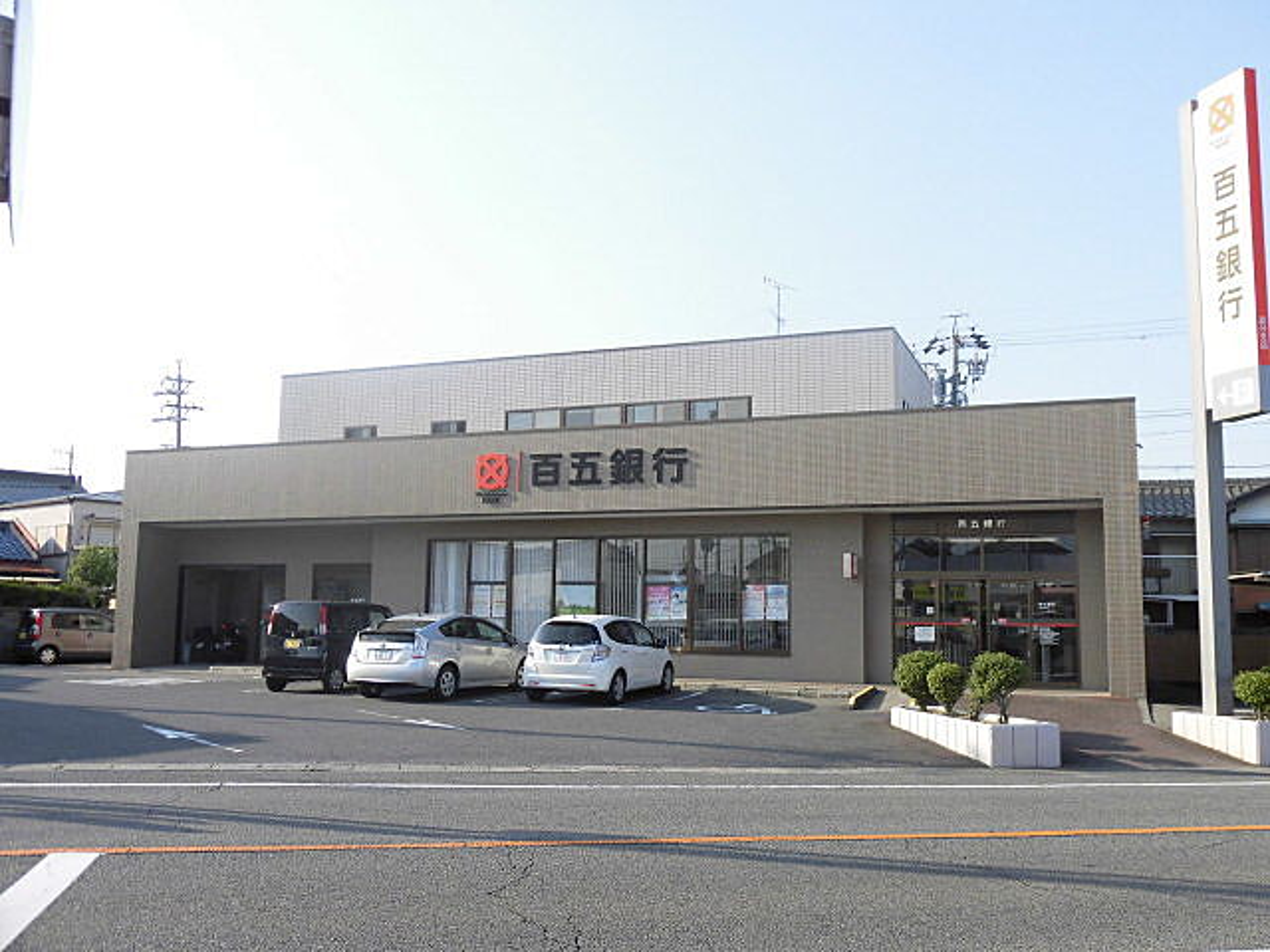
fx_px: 1174
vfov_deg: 44.2
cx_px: 635
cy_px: 476
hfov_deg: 56.8
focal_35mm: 32
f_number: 3.5
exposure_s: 1/640
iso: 100
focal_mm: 5.81
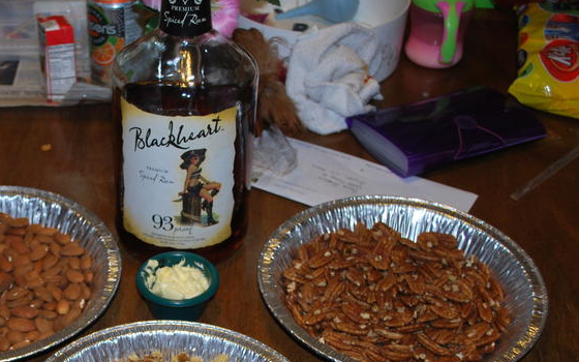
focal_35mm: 59
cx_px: 130
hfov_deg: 33.7
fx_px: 931
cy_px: 298
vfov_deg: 21.7
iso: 200
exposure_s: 1/60
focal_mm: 24
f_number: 4.2
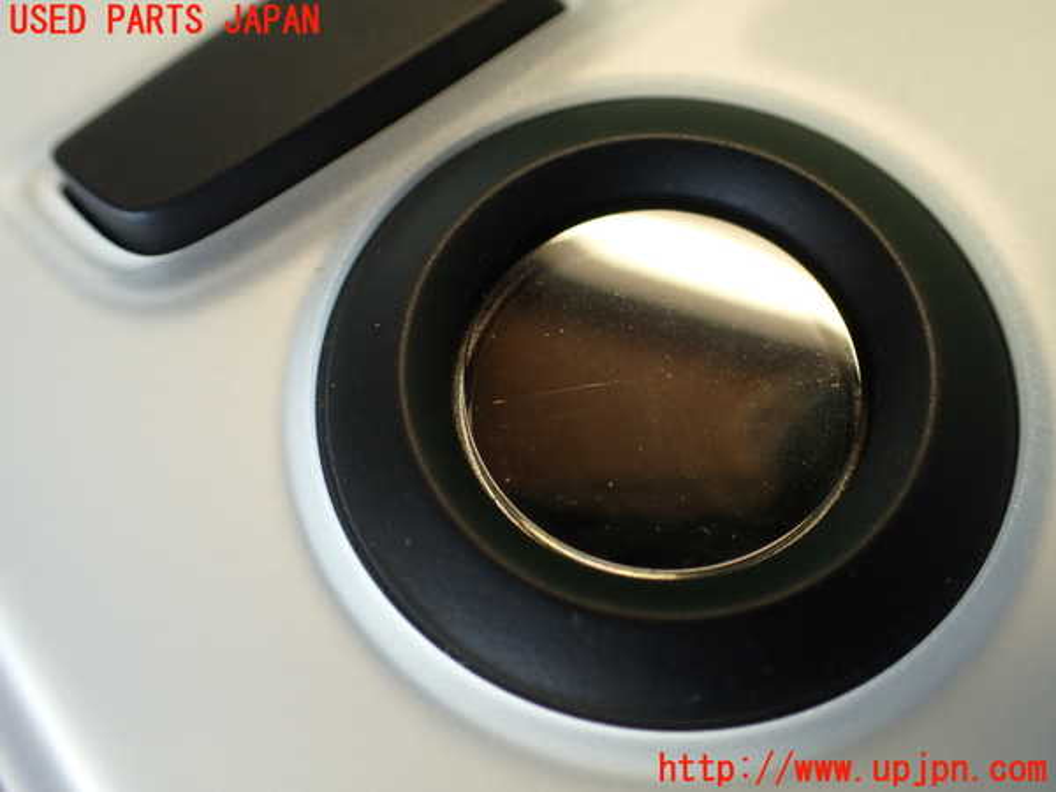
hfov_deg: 56.8
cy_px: 396
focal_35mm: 32
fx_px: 976
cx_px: 528
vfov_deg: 44.2
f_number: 2.4
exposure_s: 1/50
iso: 200
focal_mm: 5.79
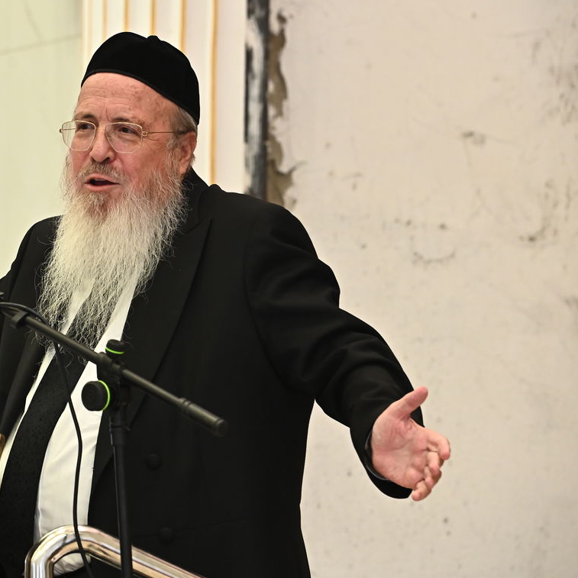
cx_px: 69
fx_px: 5044
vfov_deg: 6.6
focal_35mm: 267
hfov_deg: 6.5
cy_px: 244
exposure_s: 1/160
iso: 2500
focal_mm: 170
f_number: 7.1
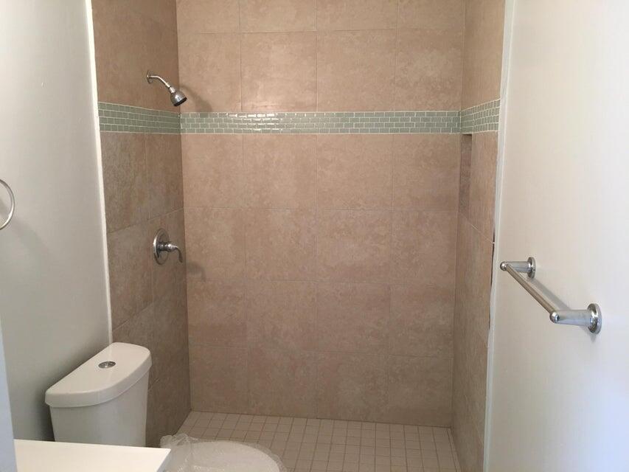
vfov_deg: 48.2
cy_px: 236
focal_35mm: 29
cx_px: 314
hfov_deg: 61.7
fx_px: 527
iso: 50
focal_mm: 4.15
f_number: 2.2
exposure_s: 1/15
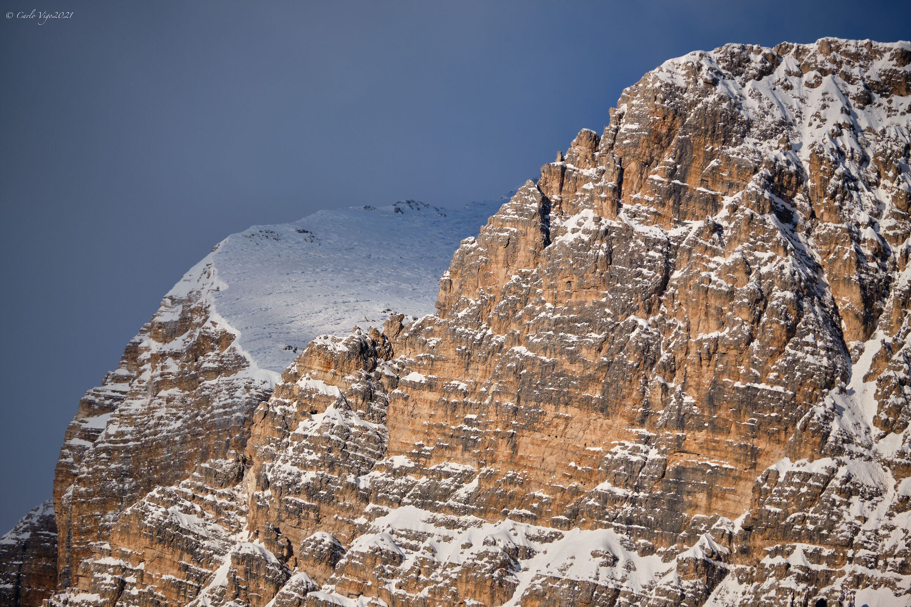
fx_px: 15182
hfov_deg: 3.4
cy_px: 304
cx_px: 456
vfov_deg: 2.3
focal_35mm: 600
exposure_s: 1/950
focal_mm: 400
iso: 160
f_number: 5.6
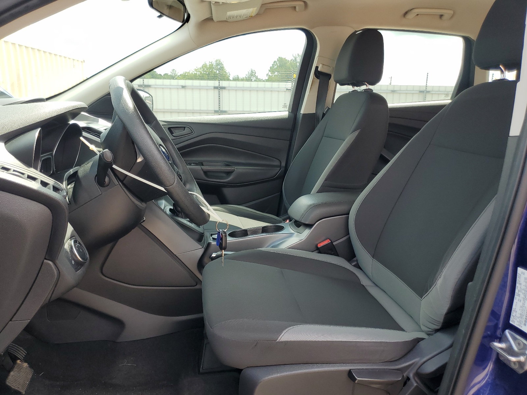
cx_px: 264
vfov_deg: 53.1
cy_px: 198
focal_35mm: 26
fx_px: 396
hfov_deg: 67.3
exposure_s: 1/476
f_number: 1.5
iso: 50
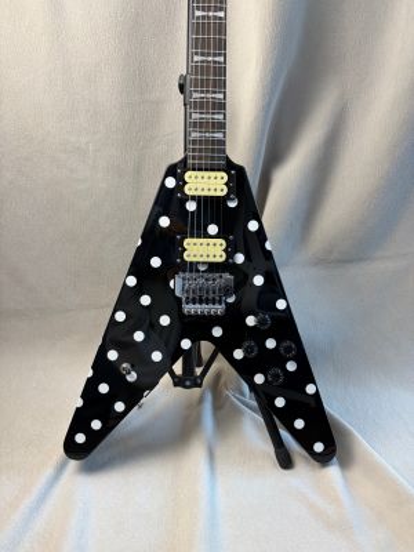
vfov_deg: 67.3
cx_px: 207
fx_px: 415
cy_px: 276
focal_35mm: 26
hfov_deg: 53.1
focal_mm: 5.96
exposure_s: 1/100
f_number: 1.6
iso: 80
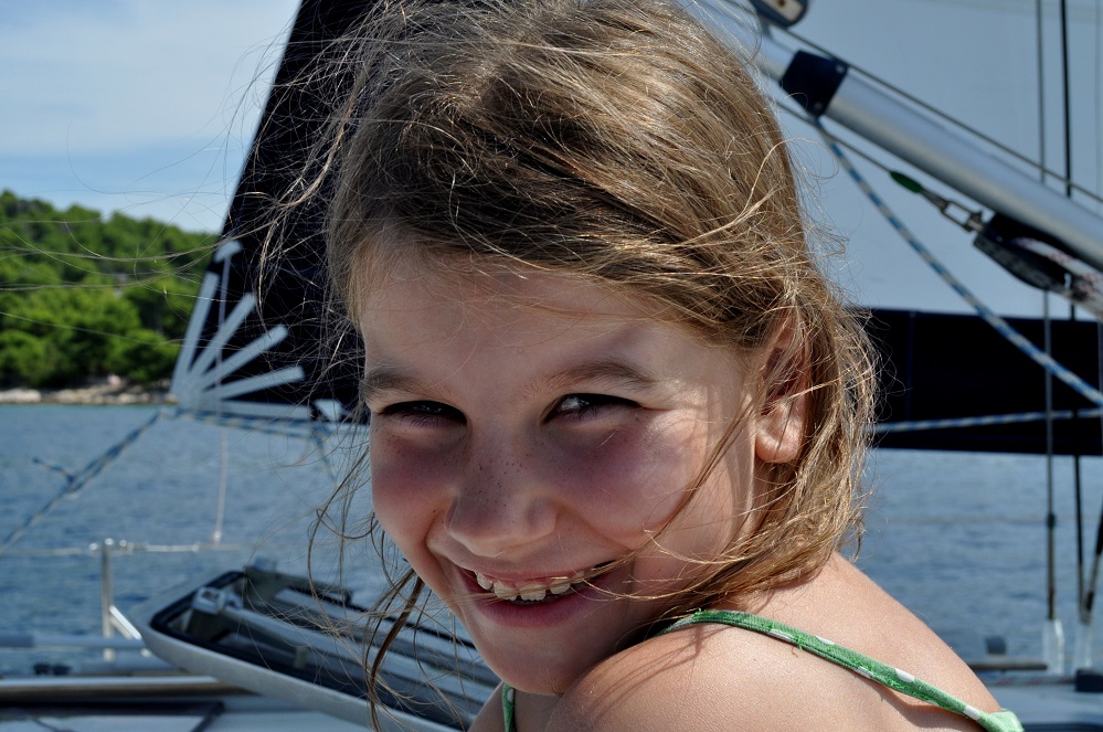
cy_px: 366
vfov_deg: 26.4
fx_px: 1560
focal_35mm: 51
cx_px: 552
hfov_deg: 38.9
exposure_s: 1/640
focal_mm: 34
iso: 500
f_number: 13
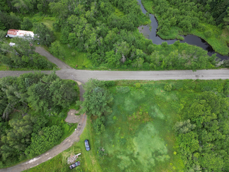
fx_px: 159
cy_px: 86
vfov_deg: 56.8
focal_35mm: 24
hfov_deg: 71.6
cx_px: 114
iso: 100
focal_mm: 6.72
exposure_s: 1/40
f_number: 1.7
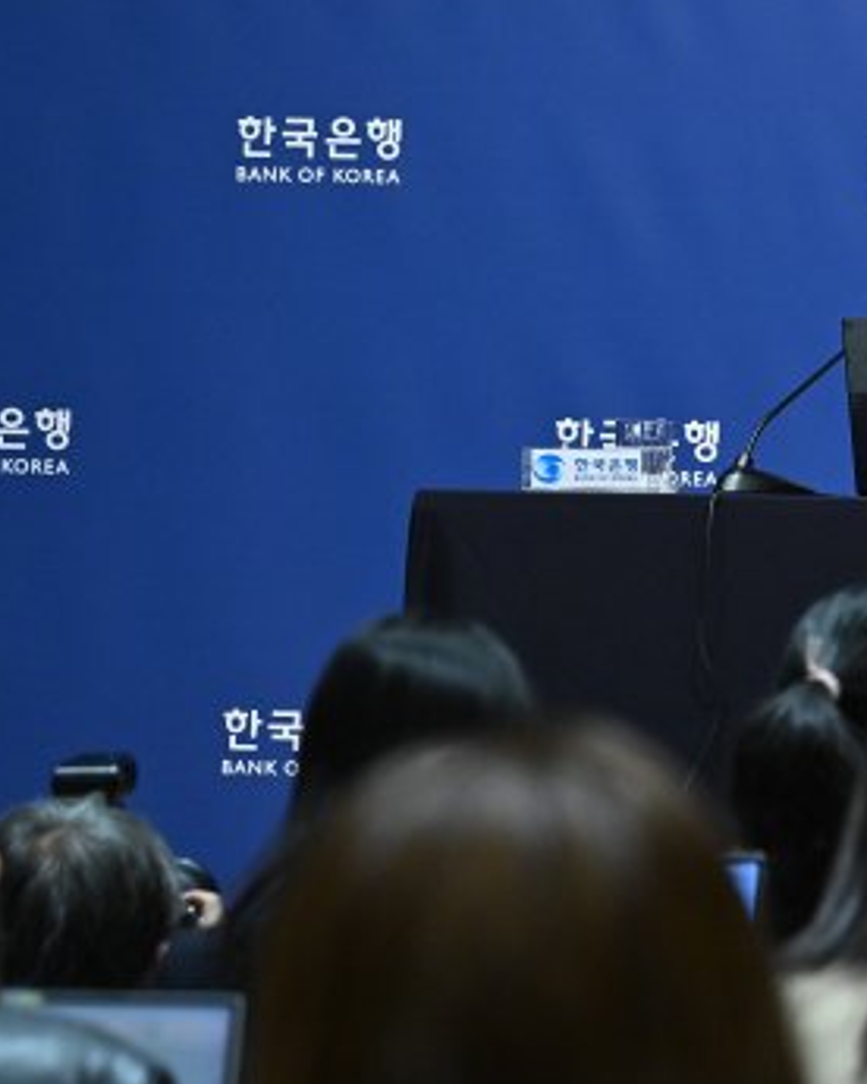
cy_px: 350
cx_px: 1140
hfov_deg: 4.0
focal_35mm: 381
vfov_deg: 5.1
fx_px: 12221
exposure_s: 1/250
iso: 3200
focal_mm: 175
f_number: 8
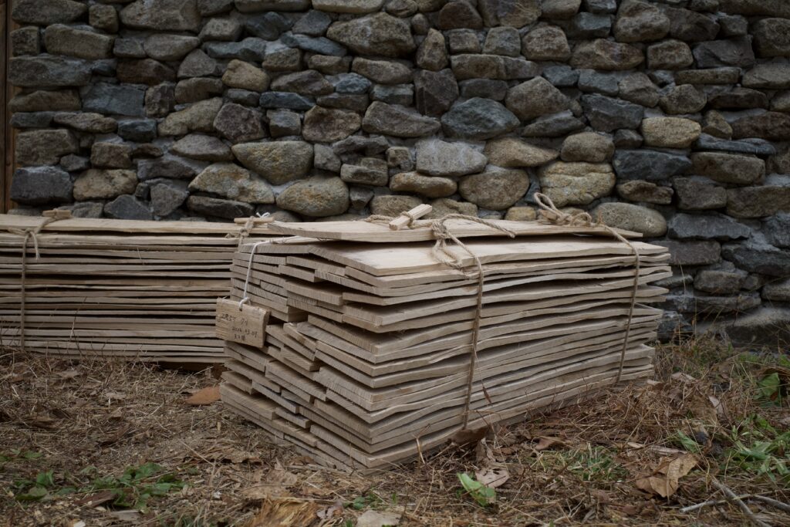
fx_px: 768
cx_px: 395
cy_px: 264
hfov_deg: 54.4
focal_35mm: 35
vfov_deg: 37.9
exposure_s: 1/250
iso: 200
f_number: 5
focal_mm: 18.3
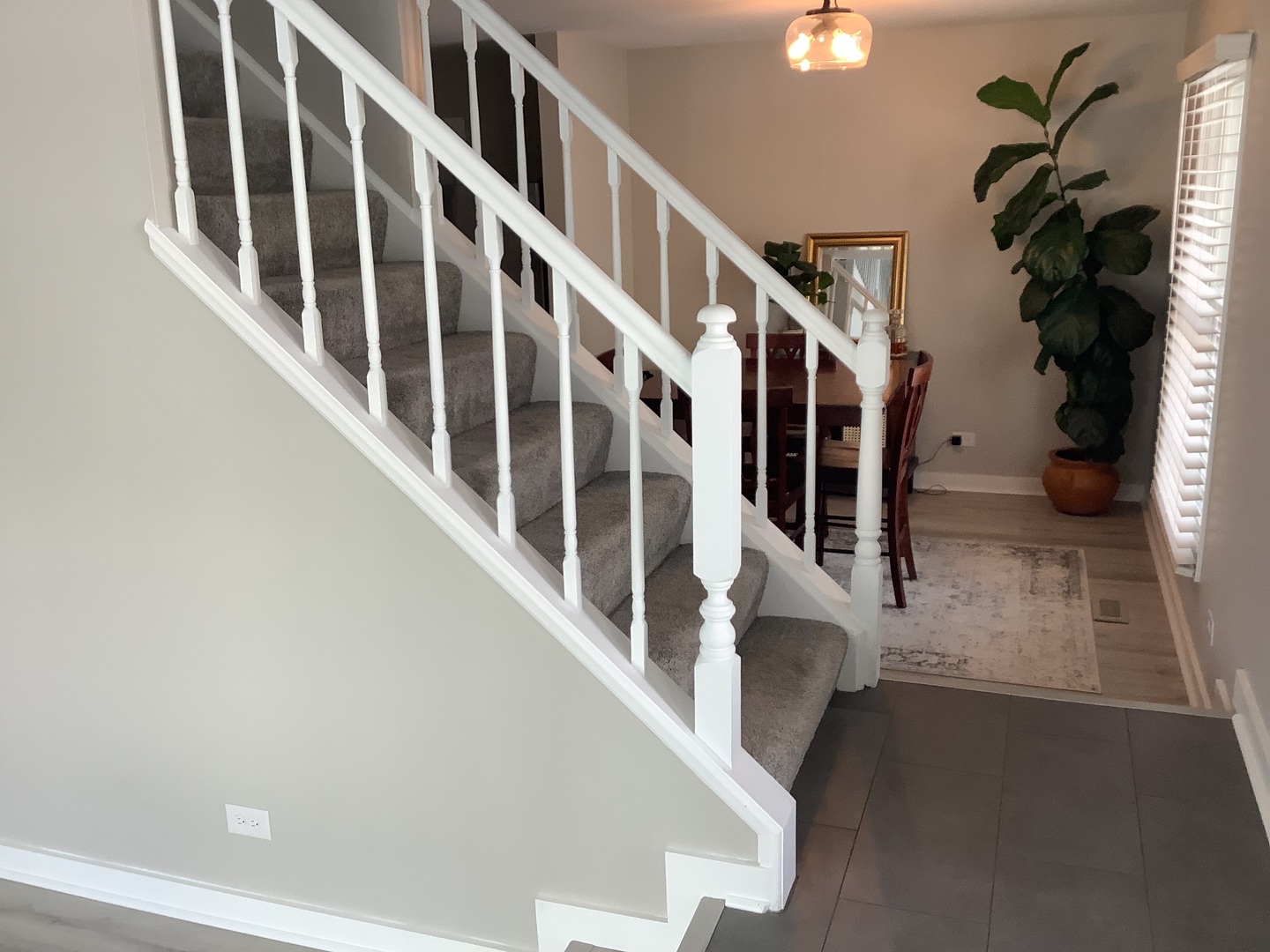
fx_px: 1137
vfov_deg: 45.4
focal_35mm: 31
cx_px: 635
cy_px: 476
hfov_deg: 58.4
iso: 80
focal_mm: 3.3
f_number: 2.4
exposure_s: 1/120
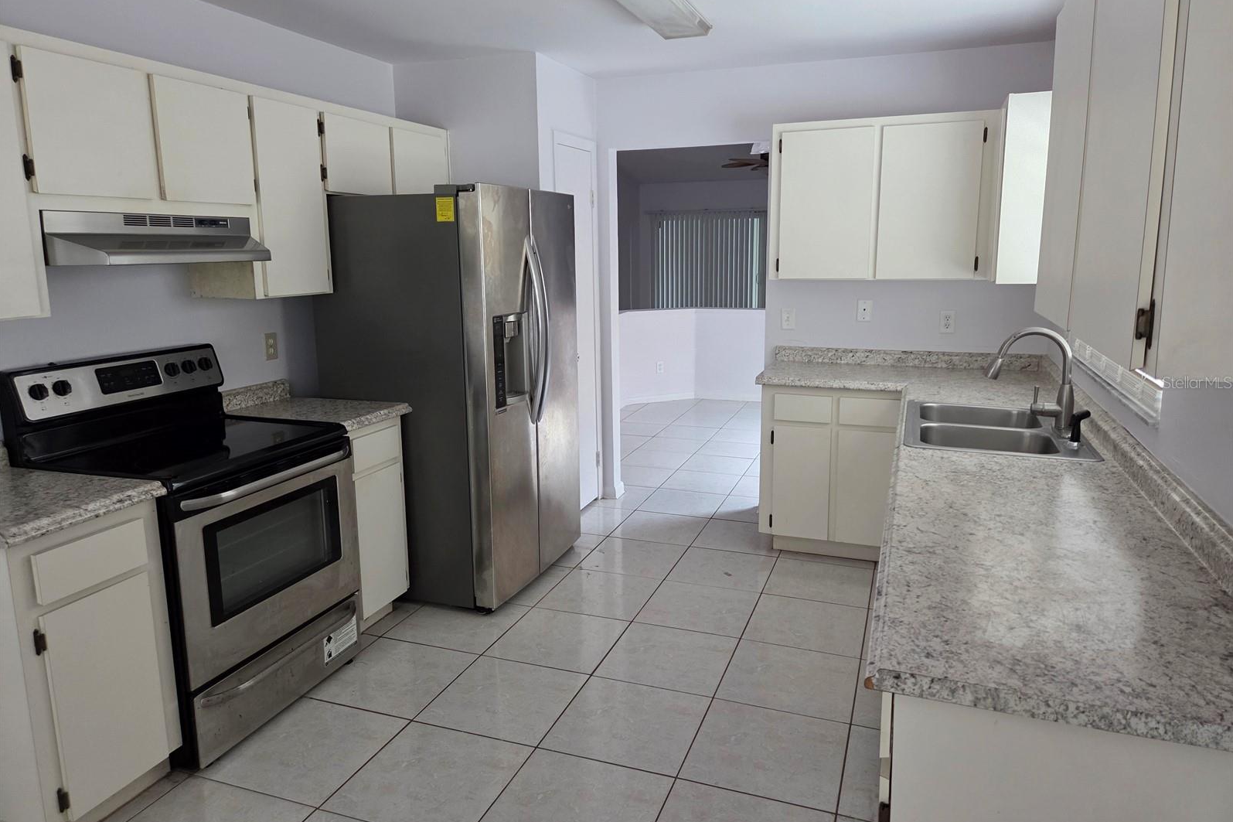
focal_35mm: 24
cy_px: 382
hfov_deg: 73.7
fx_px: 822
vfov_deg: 53.1
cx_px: 617
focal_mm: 5.4
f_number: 1.8
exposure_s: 1/120
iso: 640
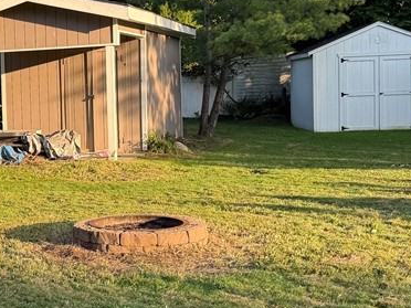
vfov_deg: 22.3
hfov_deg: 27.4
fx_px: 784
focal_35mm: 66
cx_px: -15
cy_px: 146
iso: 80
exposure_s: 1/992
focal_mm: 6.76
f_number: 1.78
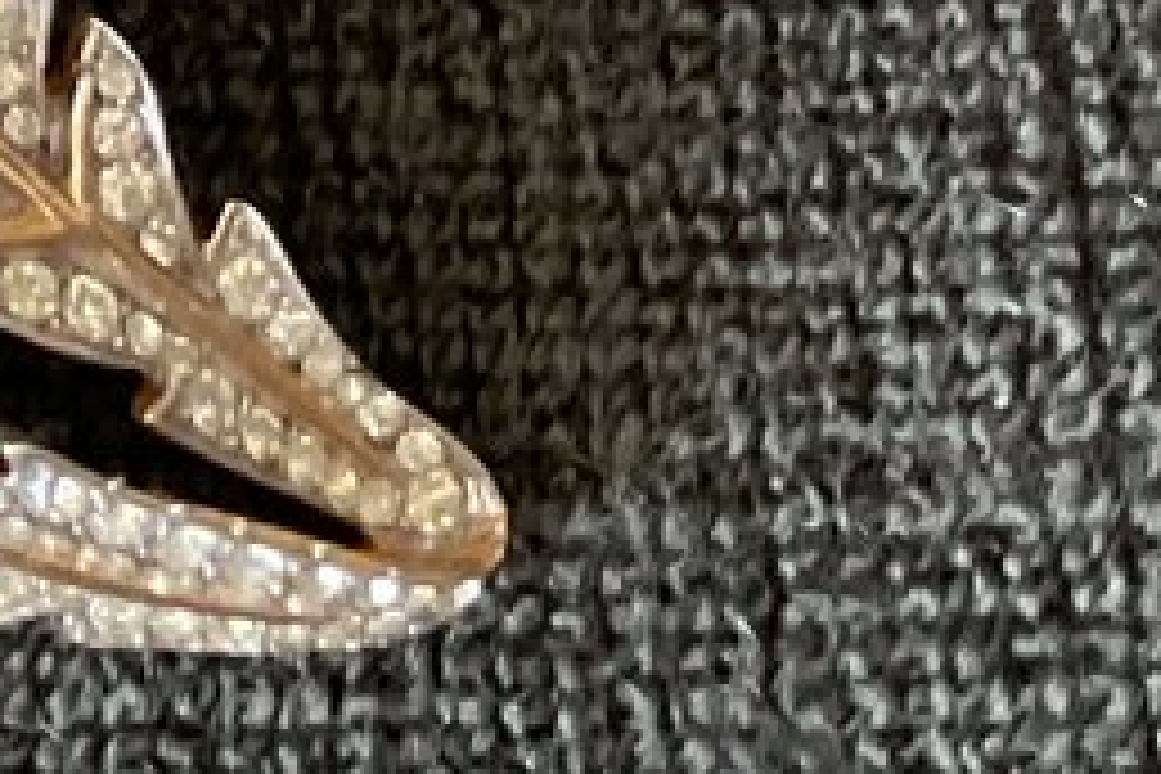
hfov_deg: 11.2
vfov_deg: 7.3
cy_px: -1109
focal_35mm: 177
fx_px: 5708
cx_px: -475
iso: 200
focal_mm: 3
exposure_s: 1/60
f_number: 1.8
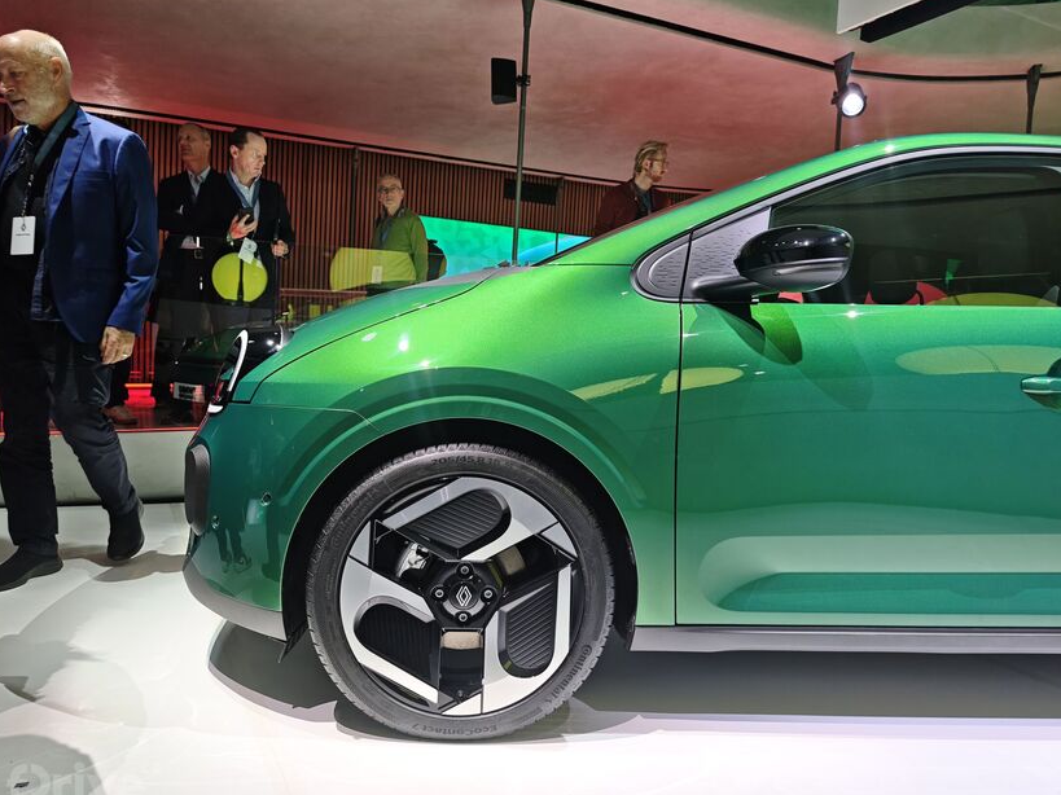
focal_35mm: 24
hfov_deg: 71.6
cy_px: 405
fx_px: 736
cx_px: 547
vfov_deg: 56.8
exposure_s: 1/100
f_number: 1.63
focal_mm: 8.72
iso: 64
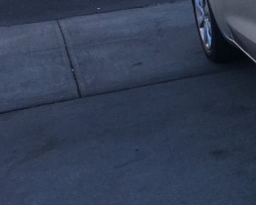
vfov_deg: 13.6
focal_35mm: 112
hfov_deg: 14.8
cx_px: 471
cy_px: 19
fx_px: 848
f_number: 2.2
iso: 25
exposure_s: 1/481
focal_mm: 4.15
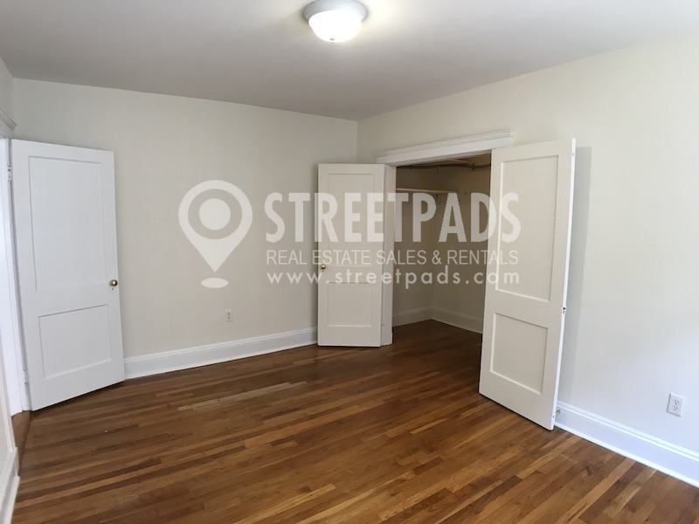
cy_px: 262
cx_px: 350
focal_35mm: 28
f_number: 1.8
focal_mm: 3.99
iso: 32
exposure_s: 1/30
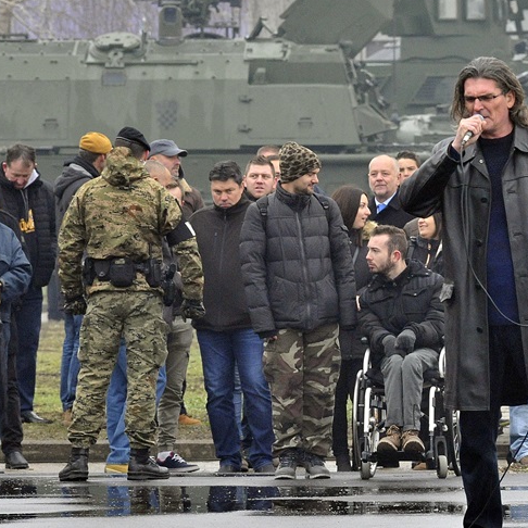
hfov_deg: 3.3
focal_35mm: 537
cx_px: 492
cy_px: 281
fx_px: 9267
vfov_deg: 3.3
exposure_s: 1/200
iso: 1250
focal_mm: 200
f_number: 6.3
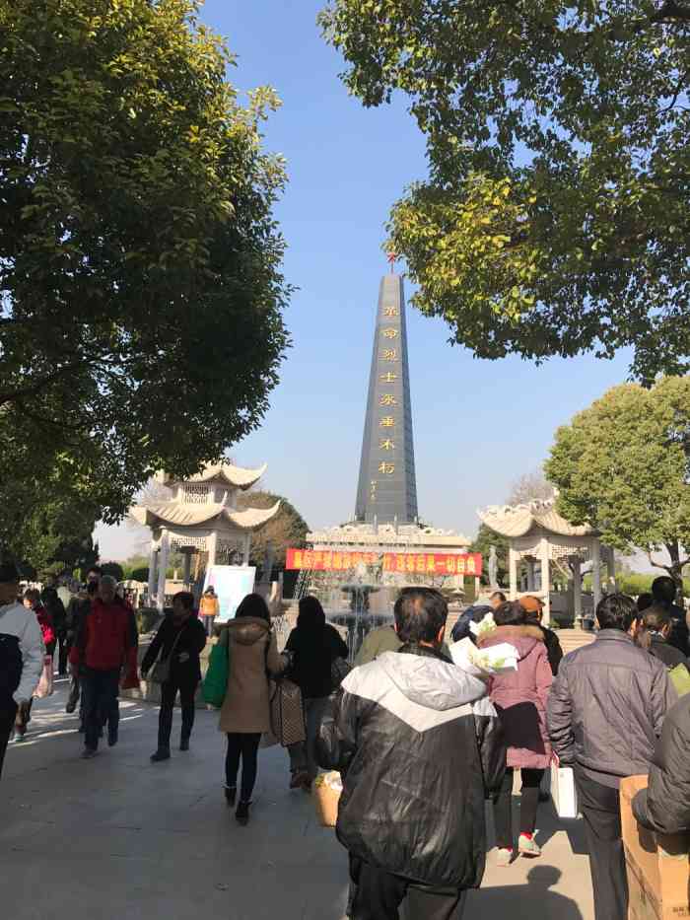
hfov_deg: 49.8
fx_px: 744
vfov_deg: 63.4
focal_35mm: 28
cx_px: 345
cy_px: 460
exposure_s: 1/1681
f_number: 1.8
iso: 20
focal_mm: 3.99
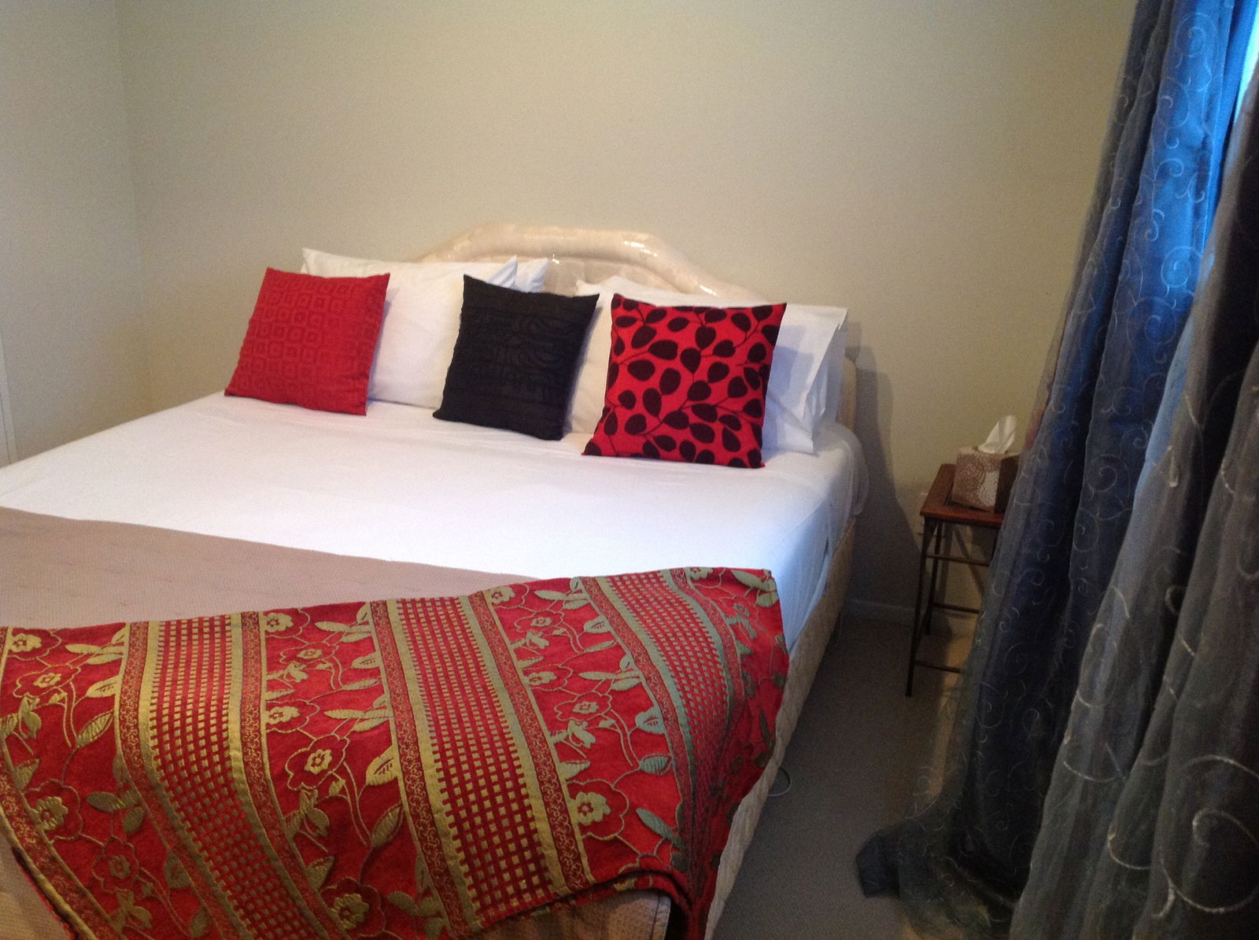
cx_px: 630
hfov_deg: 52.7
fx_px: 1271
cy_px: 470
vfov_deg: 40.6
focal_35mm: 35
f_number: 2.4
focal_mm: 4.28
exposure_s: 1/15
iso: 200
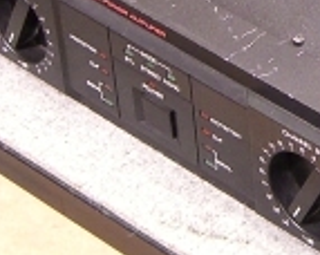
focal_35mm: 201
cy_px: 27
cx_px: 376
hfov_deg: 9.5
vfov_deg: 7.7
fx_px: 1901
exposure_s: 1/10
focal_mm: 9.5
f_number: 3.1
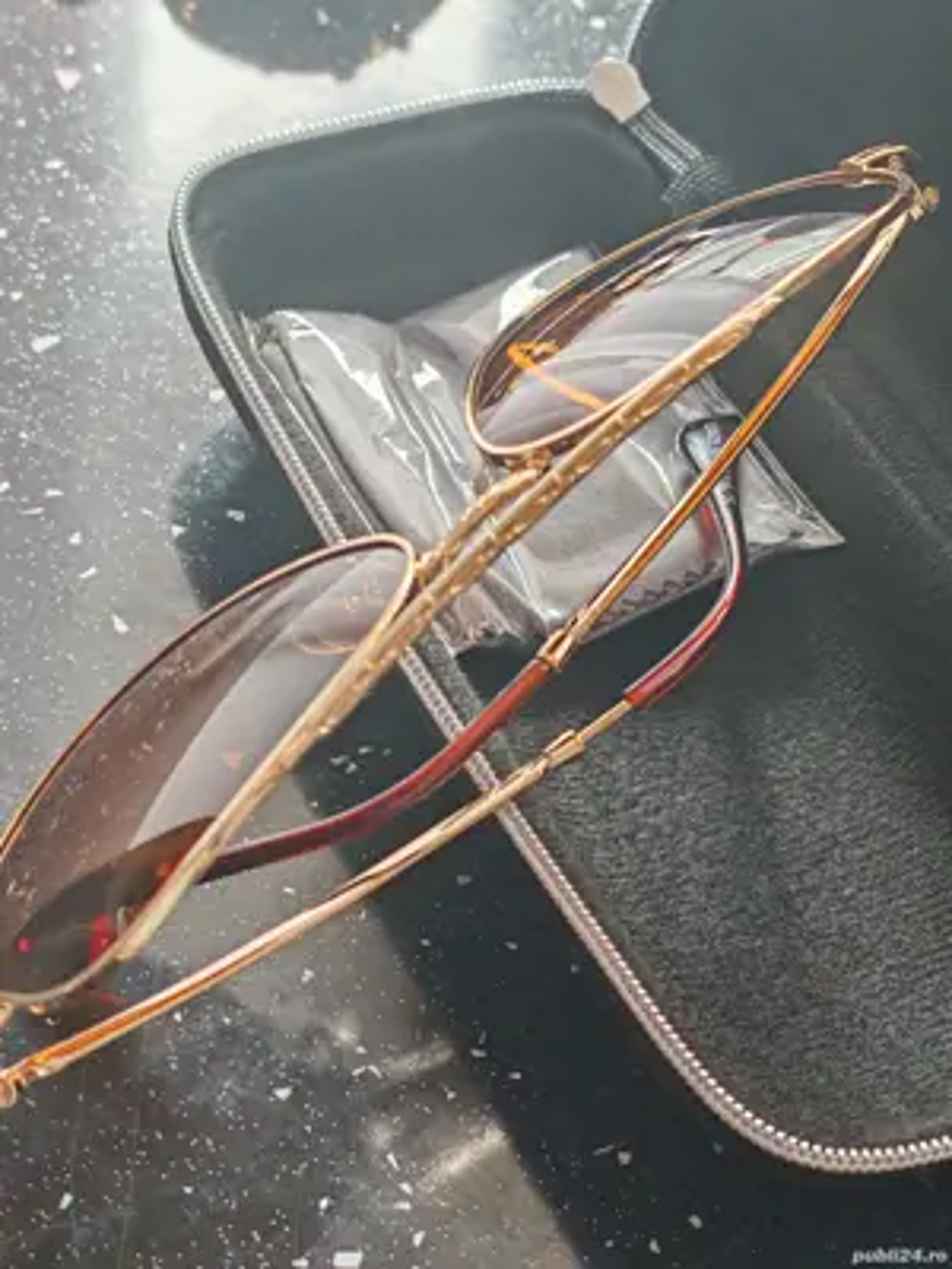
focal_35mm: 68
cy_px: 634
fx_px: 2493
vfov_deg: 28.6
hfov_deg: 21.6
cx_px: 476
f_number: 2
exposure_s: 1/100
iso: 200
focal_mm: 6.83
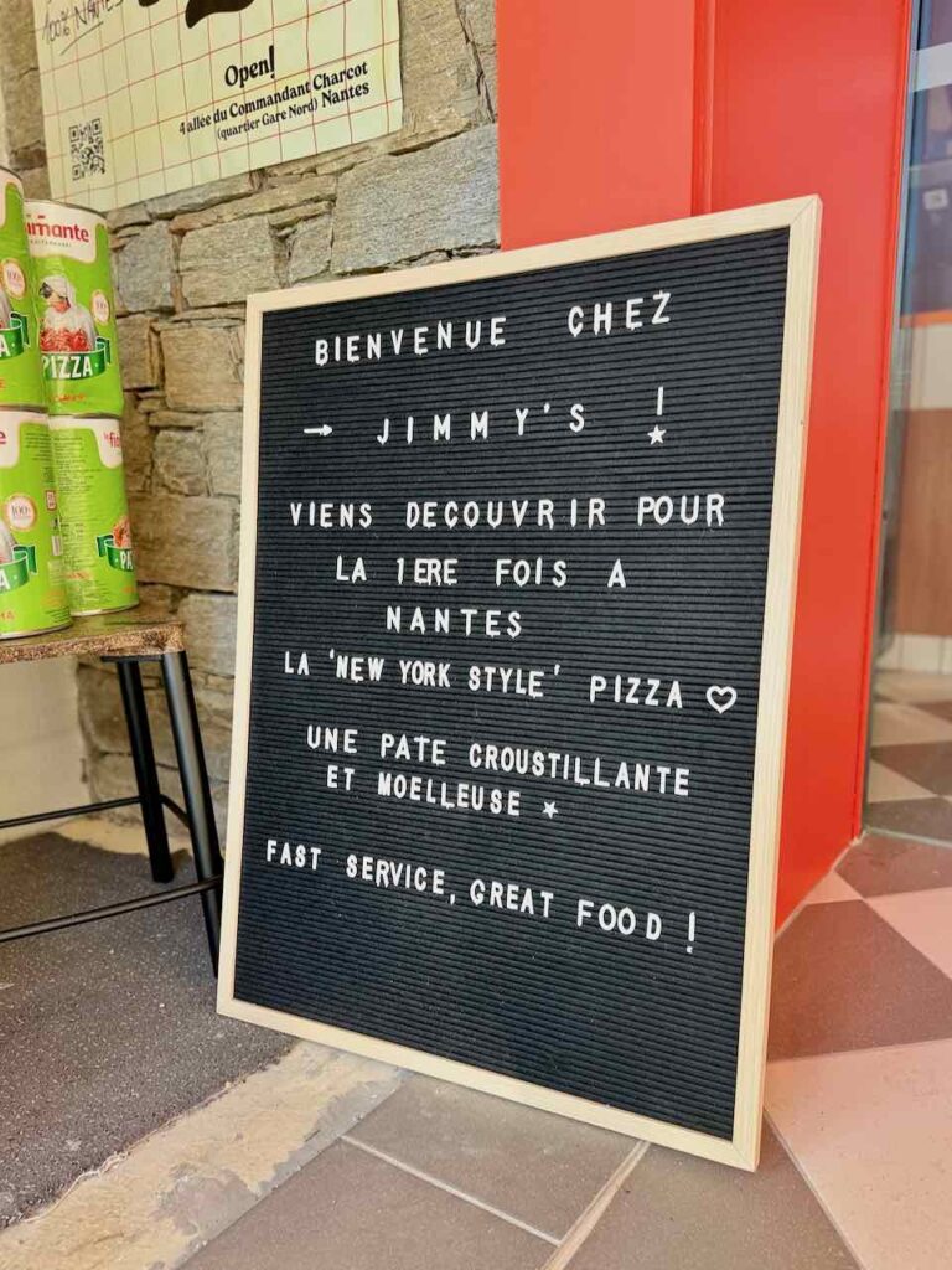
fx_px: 880
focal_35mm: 24
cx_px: 476
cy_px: 635
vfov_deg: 71.6
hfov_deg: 56.8
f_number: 1.78
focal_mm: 6.76
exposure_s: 1/169
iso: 64
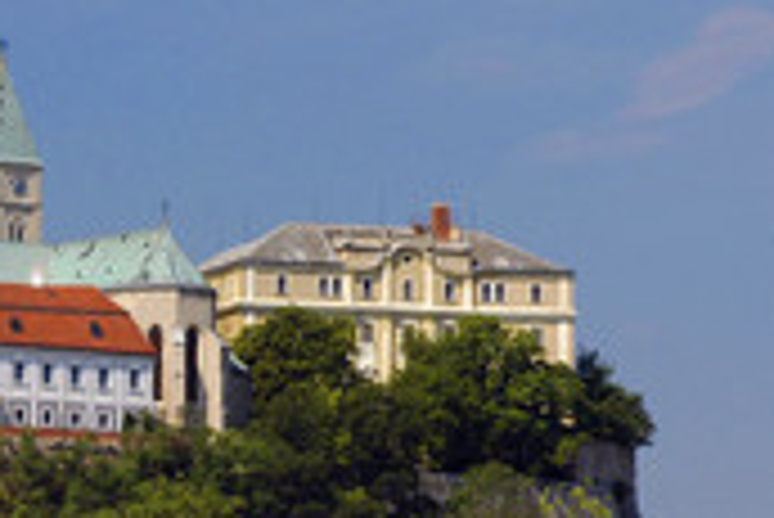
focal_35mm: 227
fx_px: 4884
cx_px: -155
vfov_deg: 6.1
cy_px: 450
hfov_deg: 9.0
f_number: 8
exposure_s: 1/160
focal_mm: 62
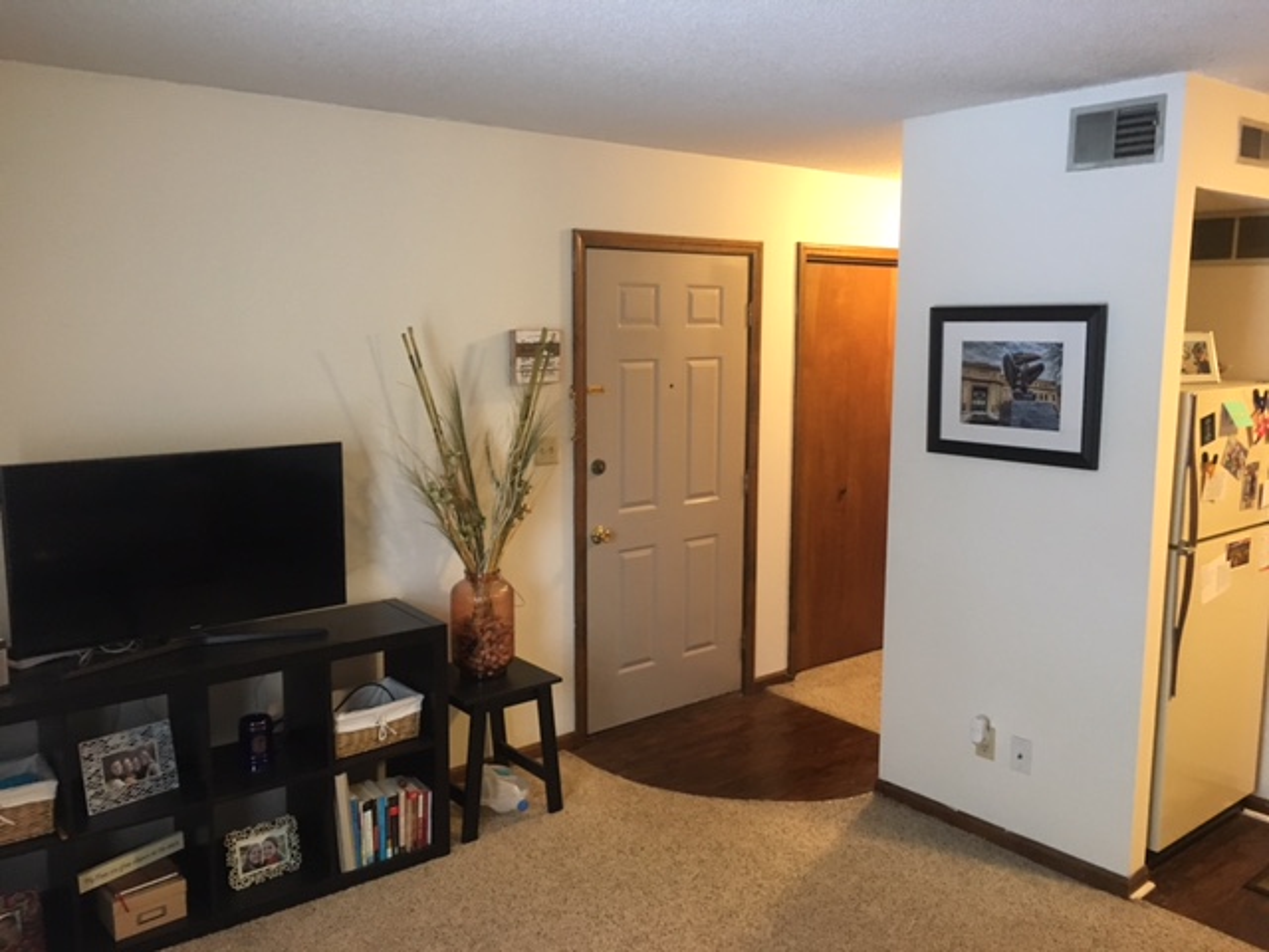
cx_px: 634
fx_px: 1063
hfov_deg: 61.7
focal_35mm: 29
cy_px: 476
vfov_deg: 48.2
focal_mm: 4.15
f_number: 2.2
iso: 200
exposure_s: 1/15
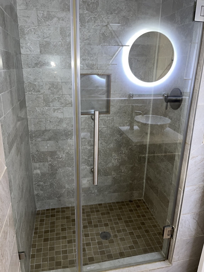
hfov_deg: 53.1
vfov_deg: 67.3
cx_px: 102
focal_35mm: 26
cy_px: 136
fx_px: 204
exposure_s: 1/15
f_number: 1.6
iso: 50
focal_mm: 5.1
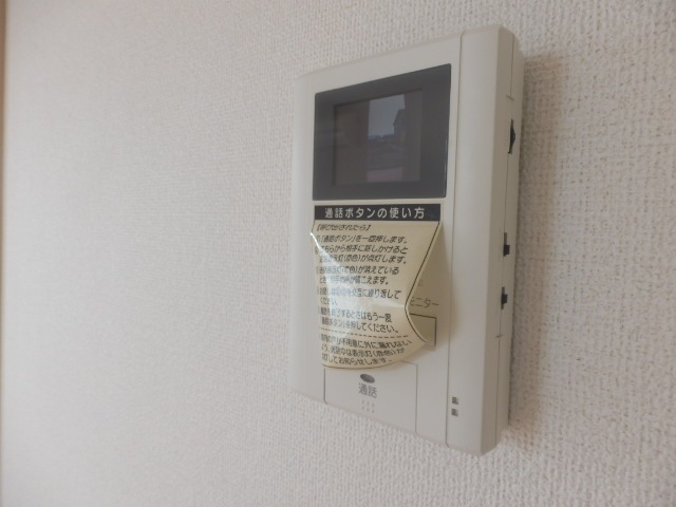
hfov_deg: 71.6
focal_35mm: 24
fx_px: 469
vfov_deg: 56.8
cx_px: 338
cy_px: 254
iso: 80
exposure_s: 1/30
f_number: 3
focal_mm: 4.2
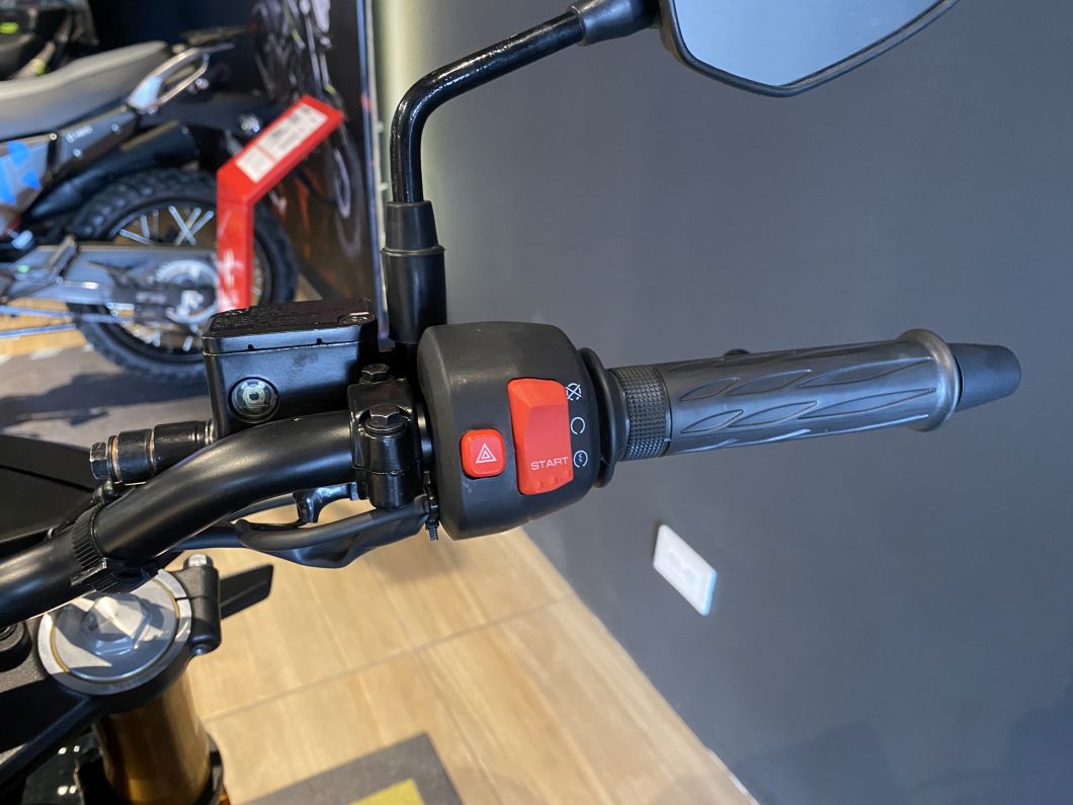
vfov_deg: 53.1
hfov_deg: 67.3
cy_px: 402
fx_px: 806
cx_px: 536
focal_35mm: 26
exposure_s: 1/50
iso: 500
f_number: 1.8
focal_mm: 4.25
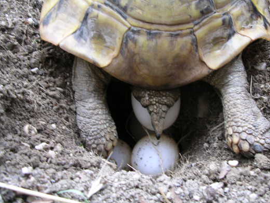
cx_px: 166
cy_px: 83
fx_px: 367
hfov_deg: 40.2
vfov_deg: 30.8
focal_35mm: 47
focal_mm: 5.8
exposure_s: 1/51.7
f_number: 2.8
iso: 100
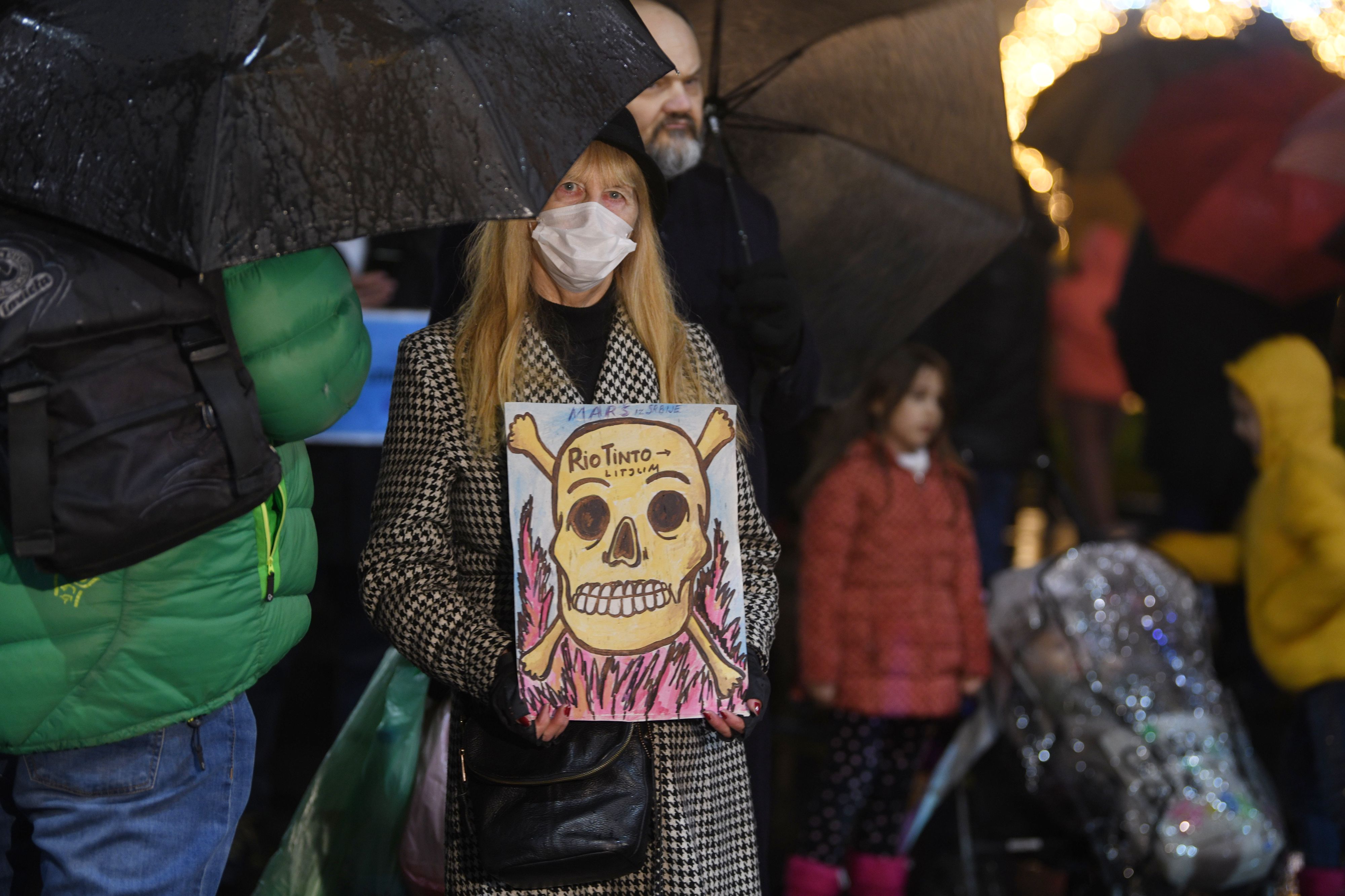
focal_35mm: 112
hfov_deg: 18.3
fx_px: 4184
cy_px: 448
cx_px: 672
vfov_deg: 12.2
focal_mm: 112
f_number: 2.8
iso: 1000
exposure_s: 1/25
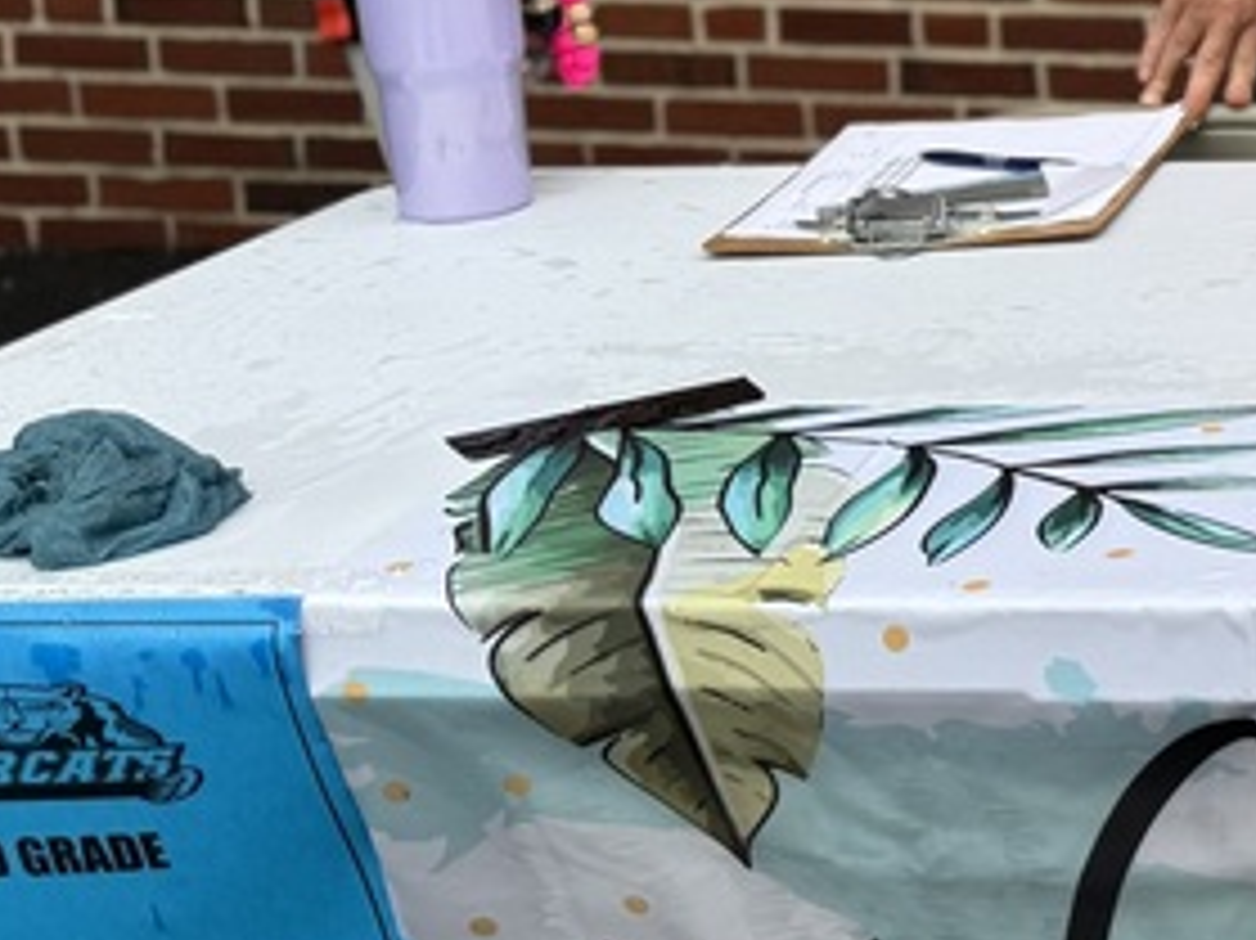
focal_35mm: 88
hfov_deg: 18.0
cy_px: -36
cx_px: 2228
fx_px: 3192
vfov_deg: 16.4
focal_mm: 6.76
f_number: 1.78
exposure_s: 1/658
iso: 80
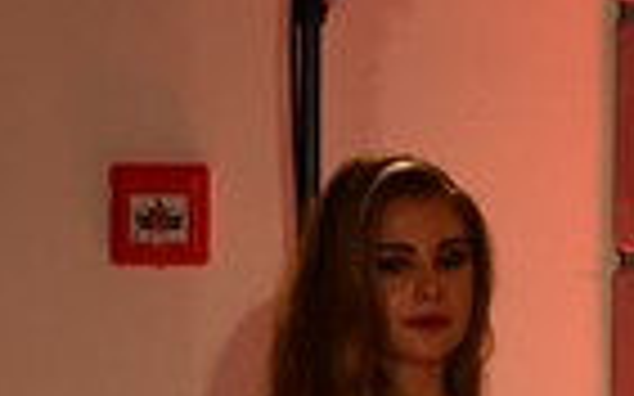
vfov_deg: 1.2
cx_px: 567
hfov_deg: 1.9
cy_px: 1519
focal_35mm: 1113
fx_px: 19223
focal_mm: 100
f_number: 5.6
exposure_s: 1/80
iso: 400
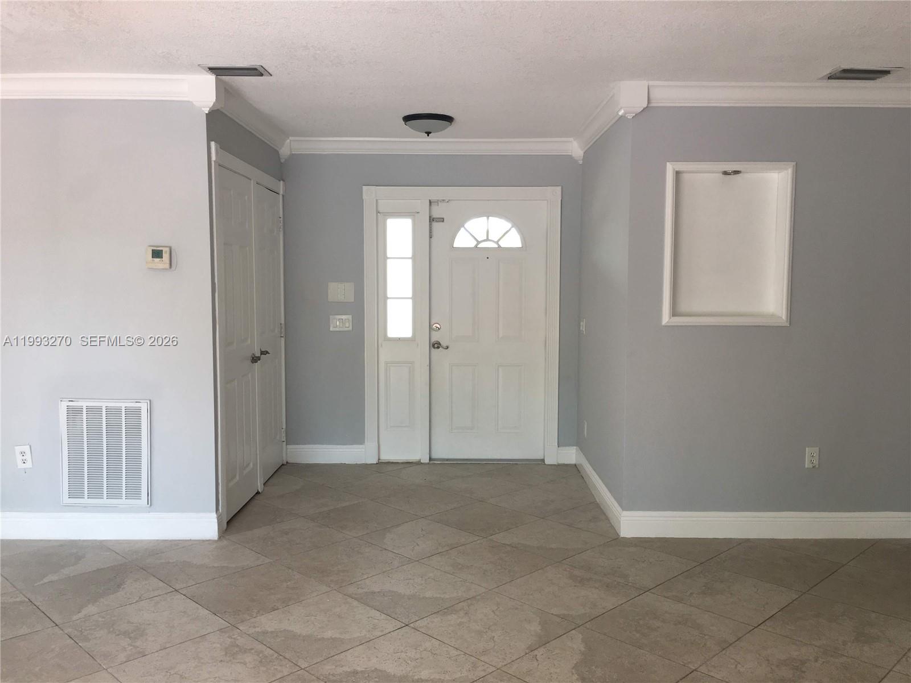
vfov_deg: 48.2
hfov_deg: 61.7
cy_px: 342
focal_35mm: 29
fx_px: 763
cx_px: 456
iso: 25
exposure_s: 1/60
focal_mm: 4.15
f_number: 2.2
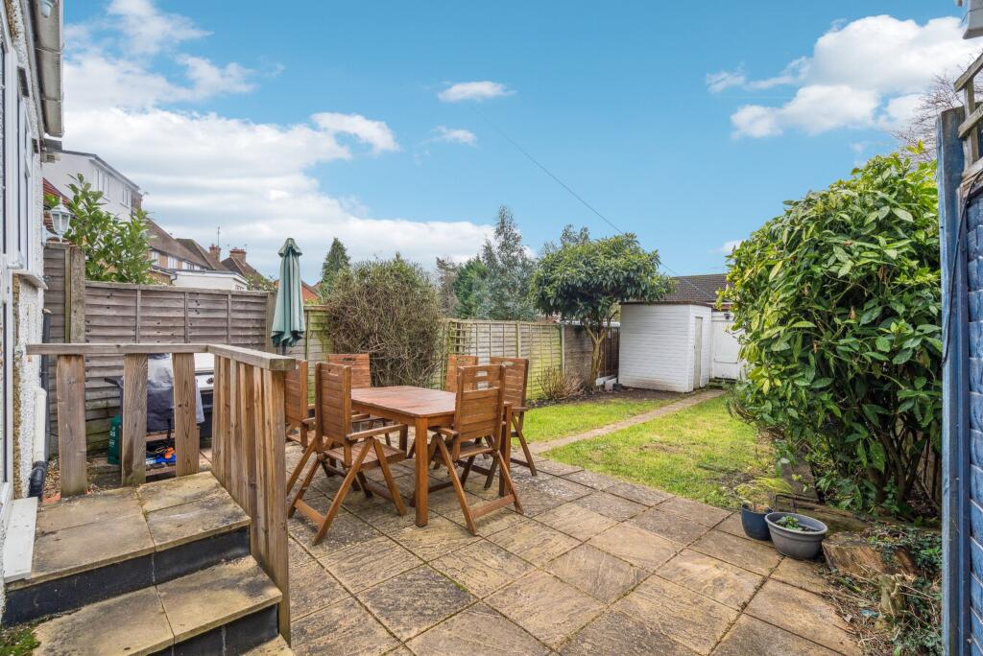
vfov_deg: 73.8
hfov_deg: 96.7
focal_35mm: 16
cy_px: 328
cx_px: 492
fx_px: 437
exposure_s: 1/100
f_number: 11
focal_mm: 16
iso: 640
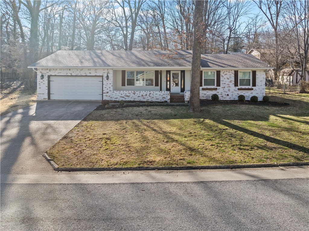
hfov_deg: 71.6
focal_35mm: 24
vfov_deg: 56.7
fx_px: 214
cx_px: 154
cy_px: 116
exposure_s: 1/800
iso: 160
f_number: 2.8
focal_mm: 12.29
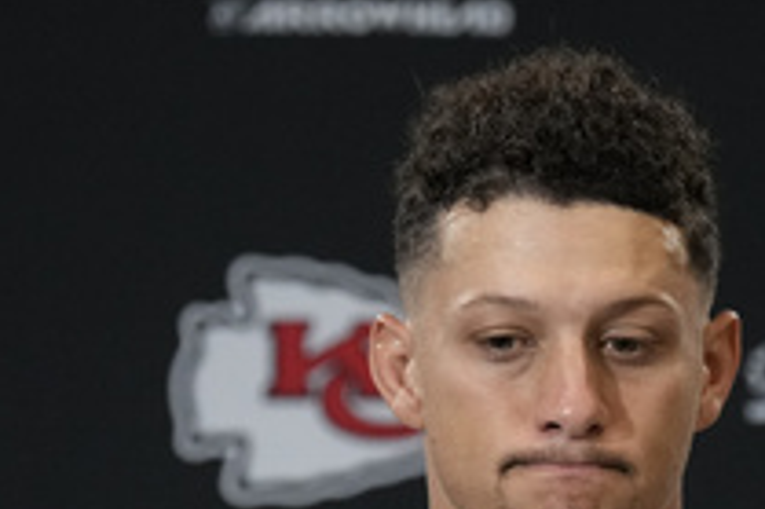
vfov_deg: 2.4
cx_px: 340
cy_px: 397
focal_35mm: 576
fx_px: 12230
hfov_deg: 3.6
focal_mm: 157
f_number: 2.8
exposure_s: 1/400
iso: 3200
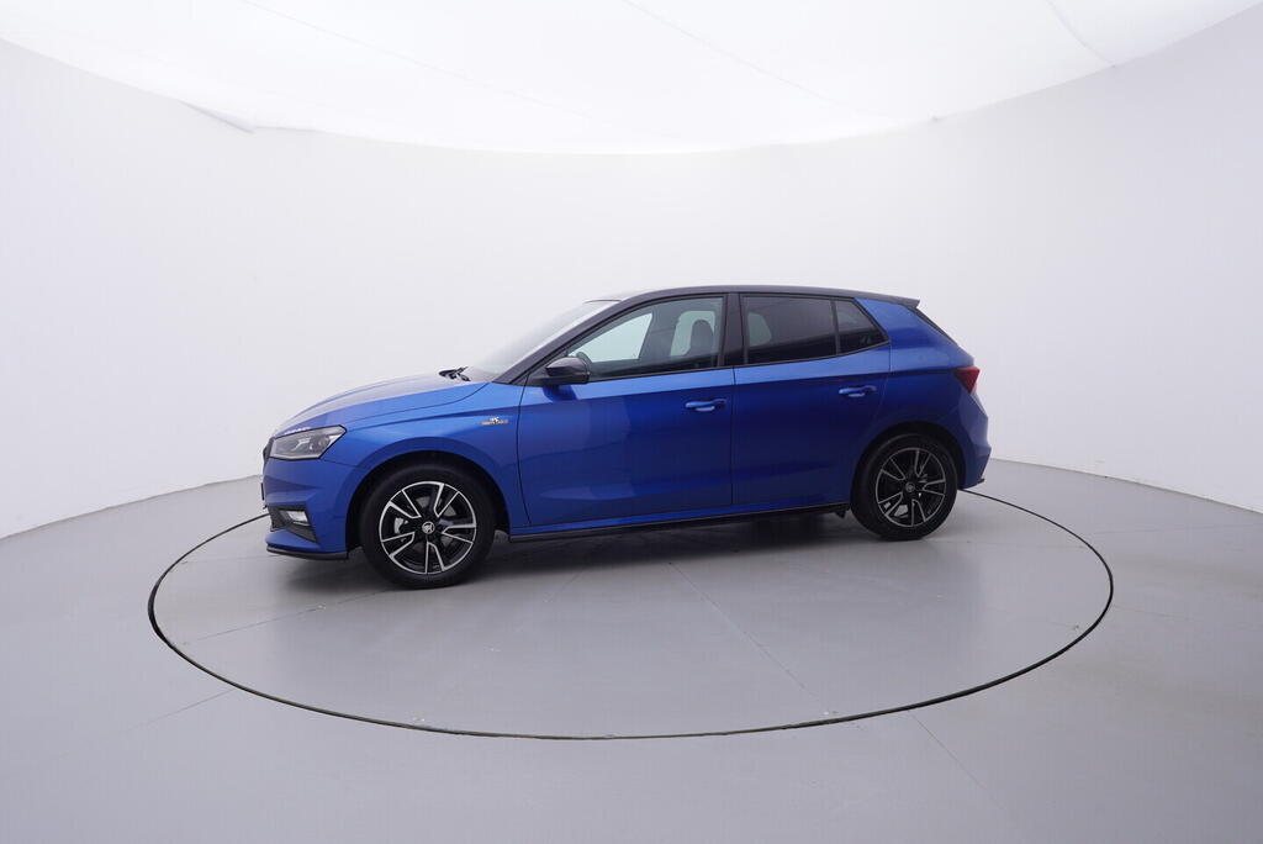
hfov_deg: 77.3
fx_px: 790
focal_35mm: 22
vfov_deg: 56.2
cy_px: 422
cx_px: 632
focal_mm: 15
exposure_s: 1/80
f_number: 5
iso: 200
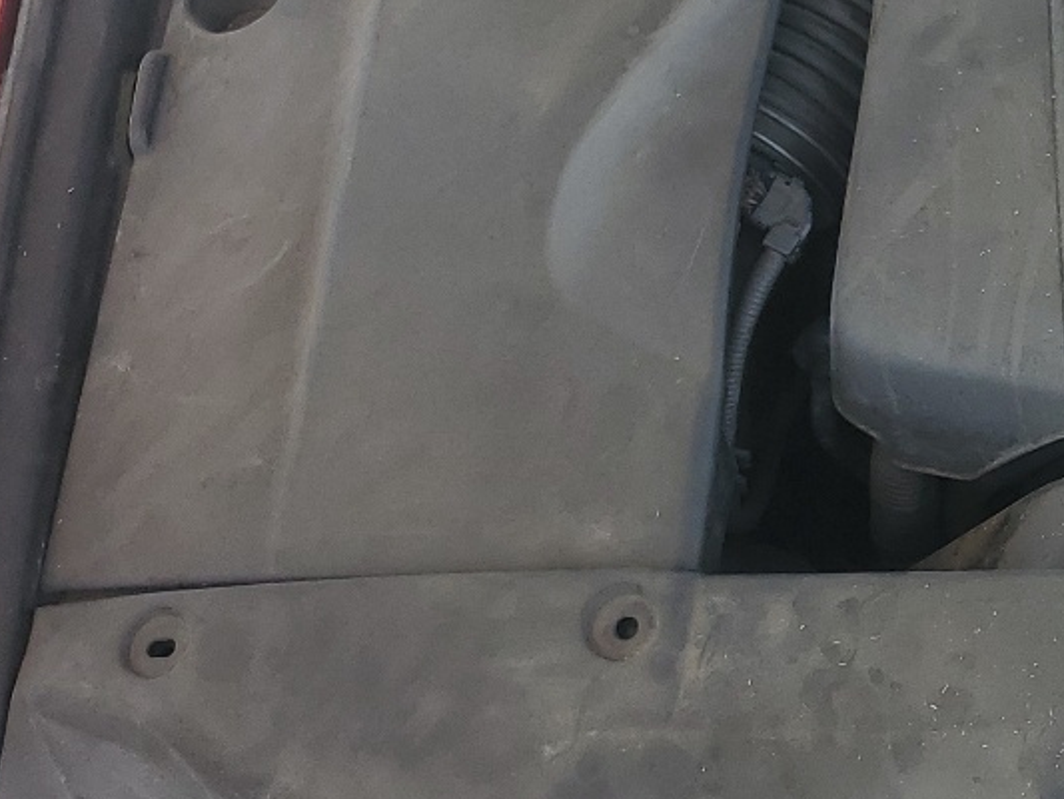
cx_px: 1507
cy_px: 234
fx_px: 2398
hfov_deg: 21.7
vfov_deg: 18.8
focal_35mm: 78
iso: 50
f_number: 1.5
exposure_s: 1/625
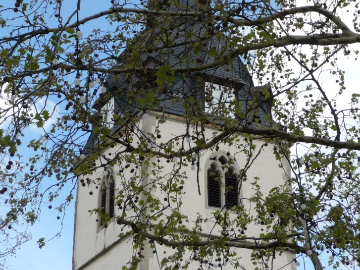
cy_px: 108
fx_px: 1029
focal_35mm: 99
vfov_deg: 14.9
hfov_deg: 19.8
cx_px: 229
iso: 100
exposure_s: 1/500
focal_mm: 9.3
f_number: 4.3
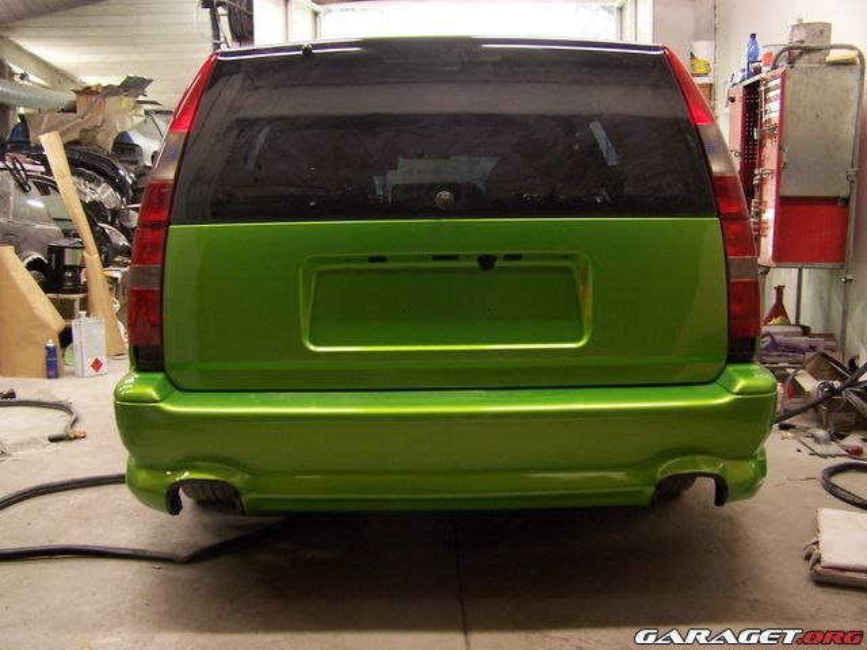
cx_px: 434
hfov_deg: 49.0
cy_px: 325
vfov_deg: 37.7
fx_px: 952
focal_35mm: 38
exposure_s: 1/8
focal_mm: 6.3
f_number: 2.8
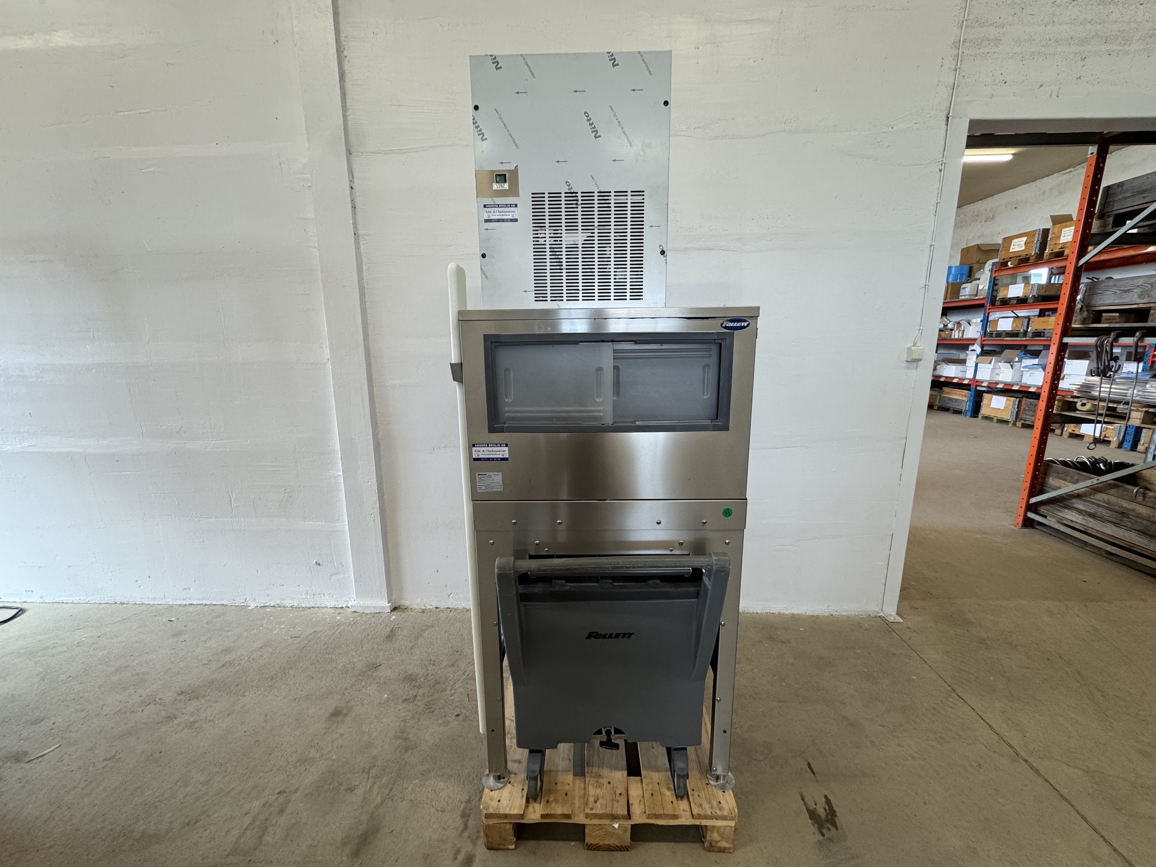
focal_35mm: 14
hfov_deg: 102.1
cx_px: 578
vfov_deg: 85.7
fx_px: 468
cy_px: 434
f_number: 2.2
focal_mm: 2.22
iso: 125
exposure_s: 1/100
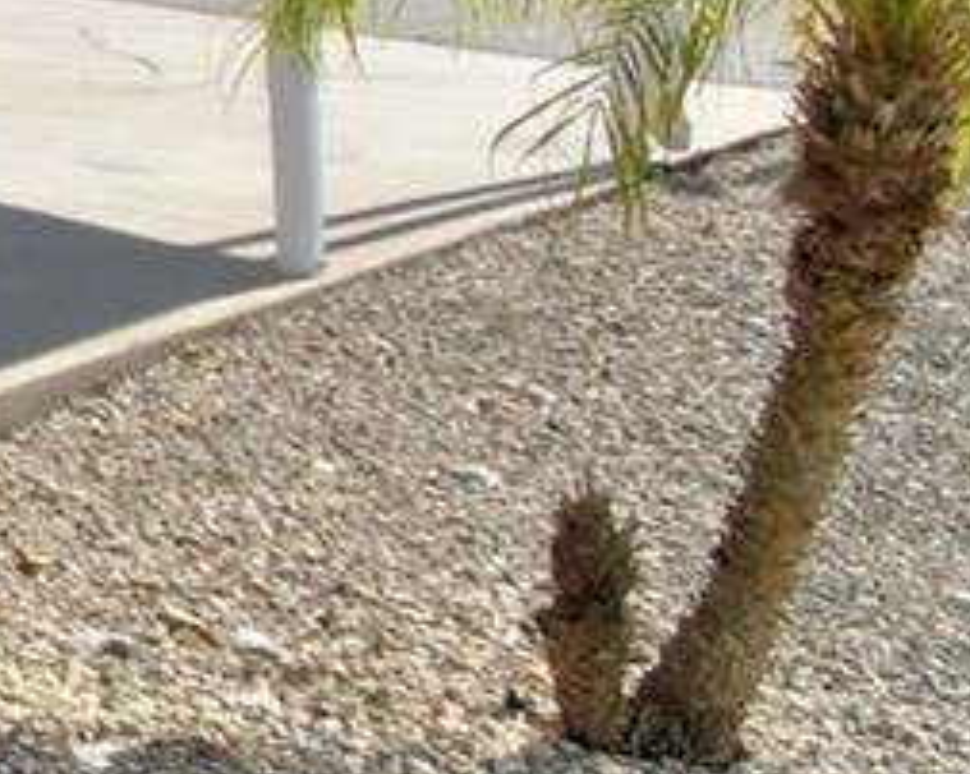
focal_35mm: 89
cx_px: -1767
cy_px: -387
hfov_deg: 12.3
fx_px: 2553
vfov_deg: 15.8
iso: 100
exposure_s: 1/1000
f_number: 4.5
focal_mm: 10
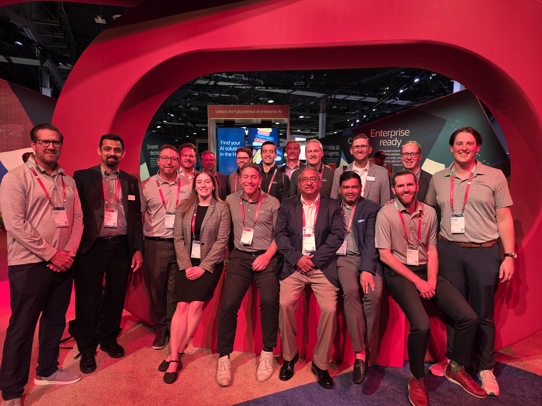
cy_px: 203
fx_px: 360
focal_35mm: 23
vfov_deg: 58.9
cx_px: 271
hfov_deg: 73.9
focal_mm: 6.3
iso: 80
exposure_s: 1/54.3
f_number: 1.7
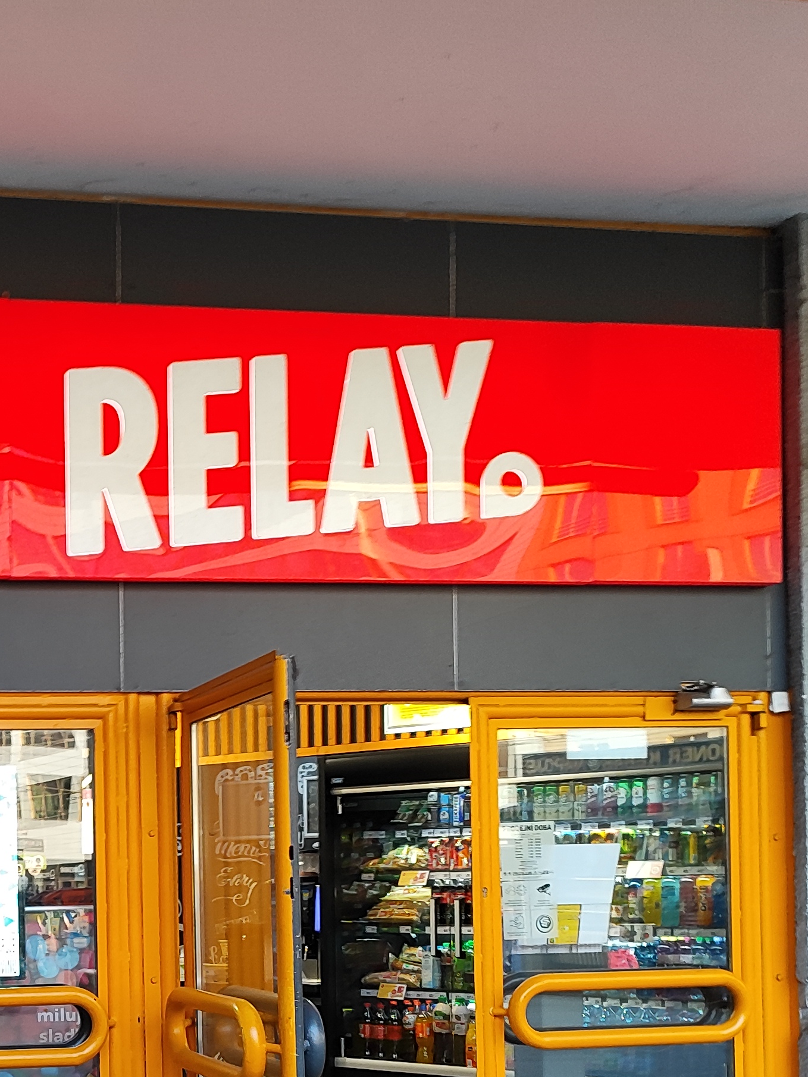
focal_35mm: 53
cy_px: 878
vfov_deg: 34.9
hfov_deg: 25.9
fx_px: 1650
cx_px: -24
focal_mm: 5.89
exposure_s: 1/100
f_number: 1.89
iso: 259
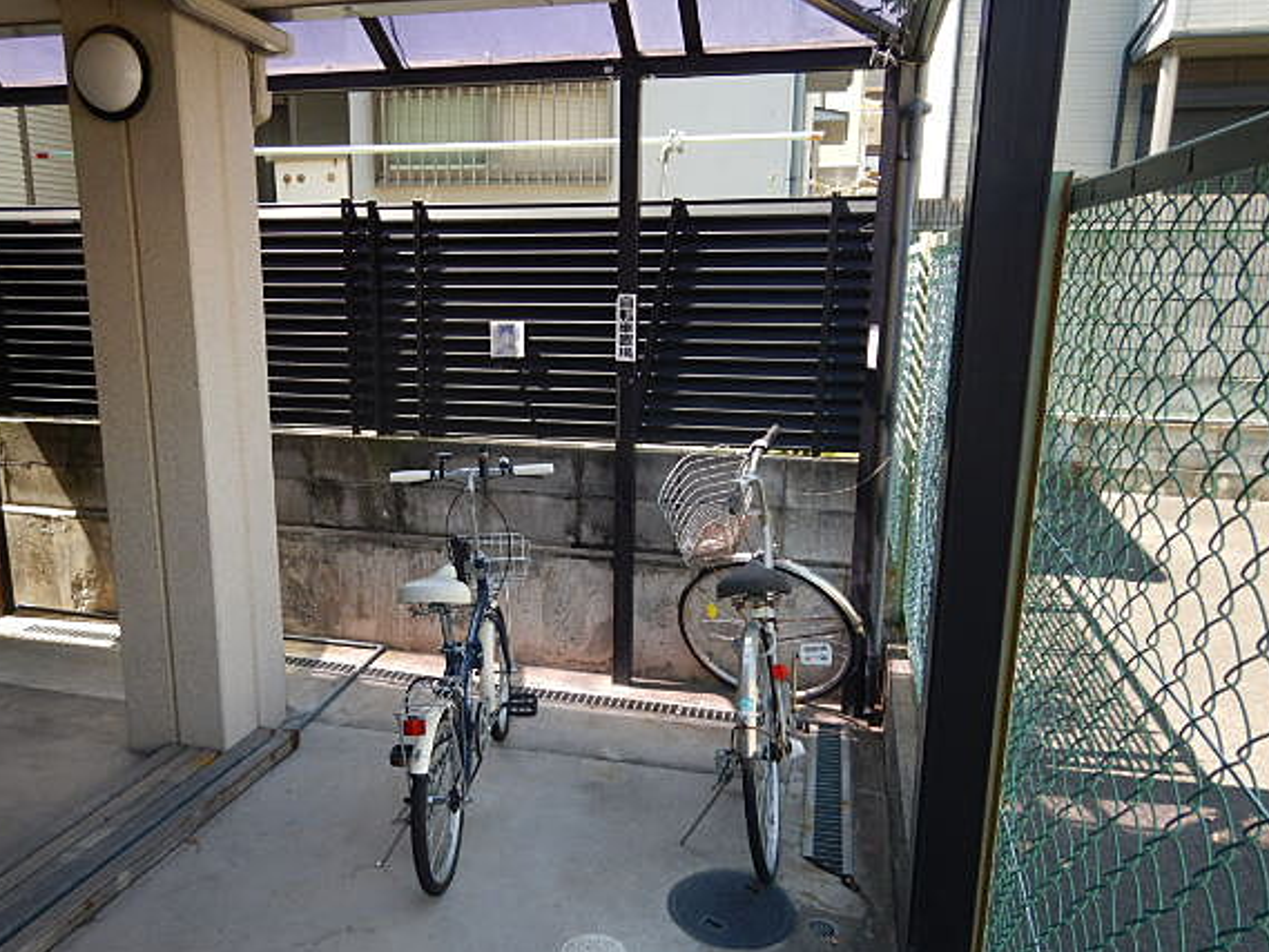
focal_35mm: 27
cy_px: 497
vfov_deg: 51.4
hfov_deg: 65.2
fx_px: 990
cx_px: 571
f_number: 2.8
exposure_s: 1/320
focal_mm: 4.3
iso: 125
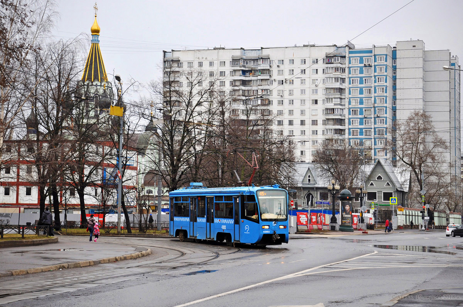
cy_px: 154
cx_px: 232
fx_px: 925
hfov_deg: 28.1
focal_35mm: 72
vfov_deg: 18.9
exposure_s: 1/250
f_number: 5.6
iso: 200
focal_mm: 48
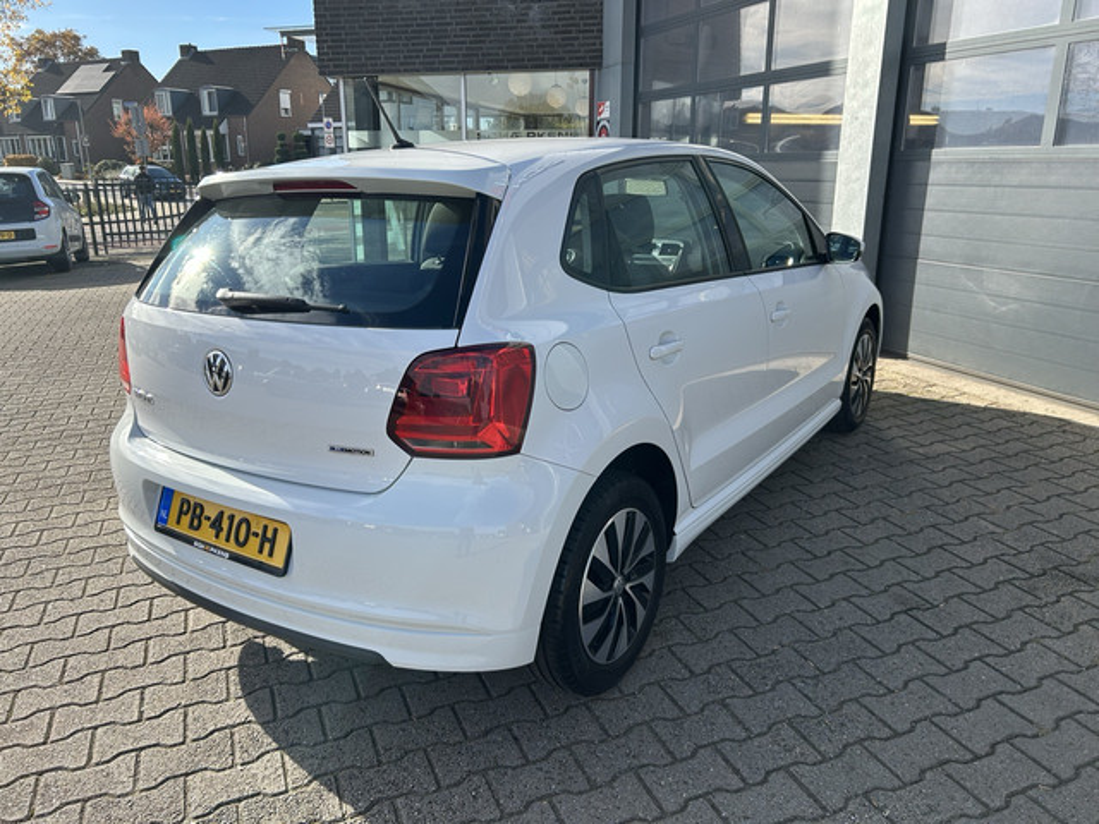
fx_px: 825
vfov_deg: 53.1
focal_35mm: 26
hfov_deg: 67.3
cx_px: 550
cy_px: 412
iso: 50
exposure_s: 1/1838
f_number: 1.5
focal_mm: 5.7
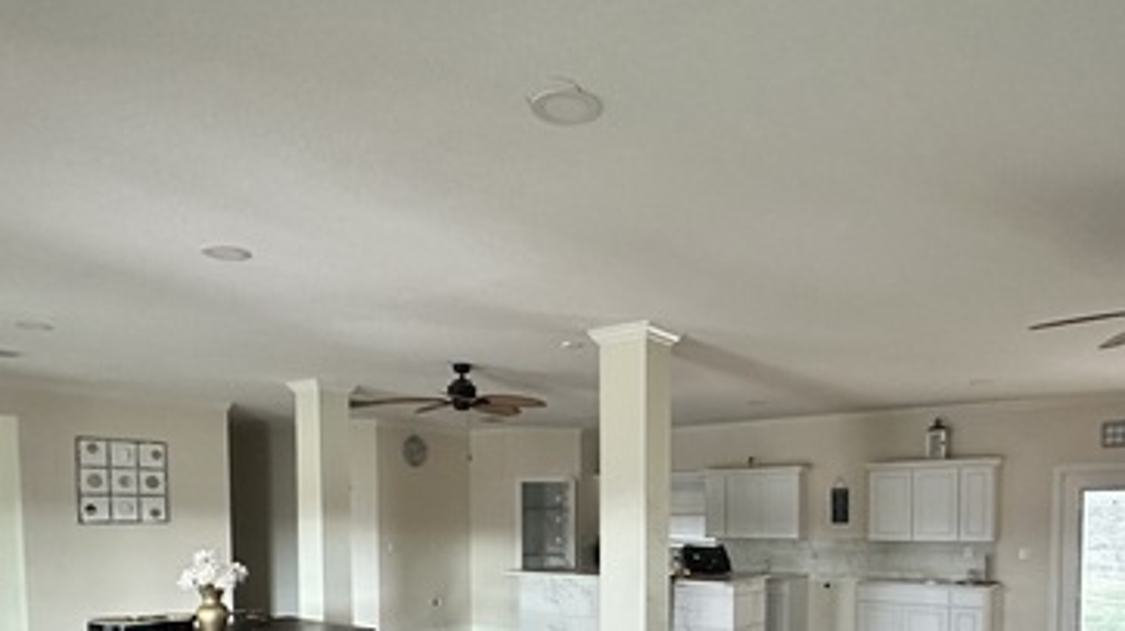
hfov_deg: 69.8
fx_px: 805
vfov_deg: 39.9
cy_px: 556
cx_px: 597
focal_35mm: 27
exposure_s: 1/60
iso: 1000
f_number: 2.2
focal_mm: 2.22
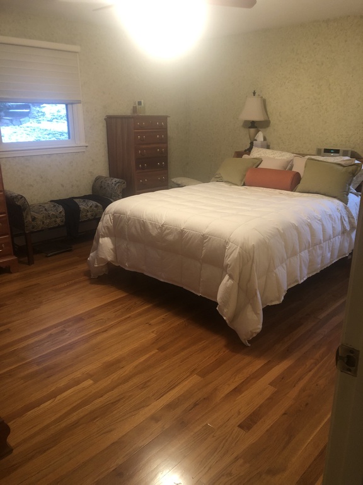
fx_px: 391
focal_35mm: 28
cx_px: 182
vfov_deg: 63.4
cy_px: 242
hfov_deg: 49.7
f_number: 1.8
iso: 100
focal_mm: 3.99
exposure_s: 1/11
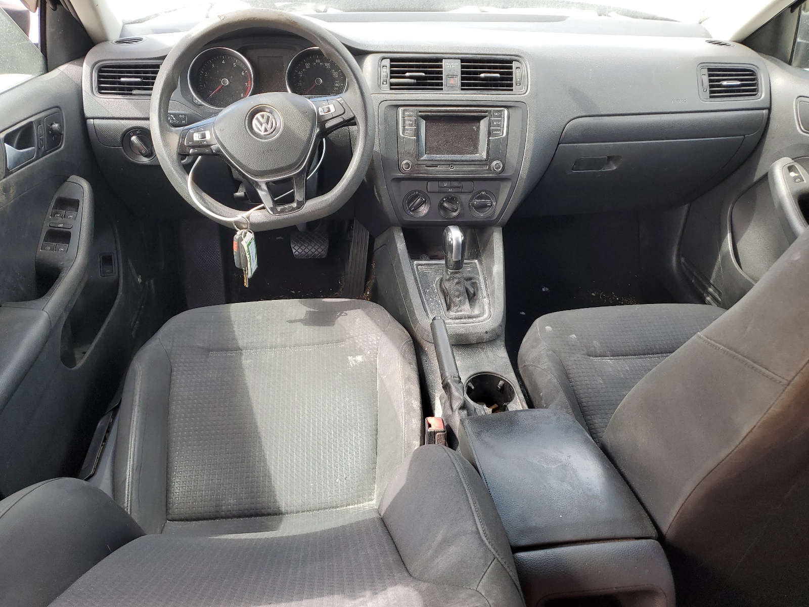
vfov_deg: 53.1
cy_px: 304
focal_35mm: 26
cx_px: 404
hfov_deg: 67.3
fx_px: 608
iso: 50
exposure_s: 1/161
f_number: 1.5
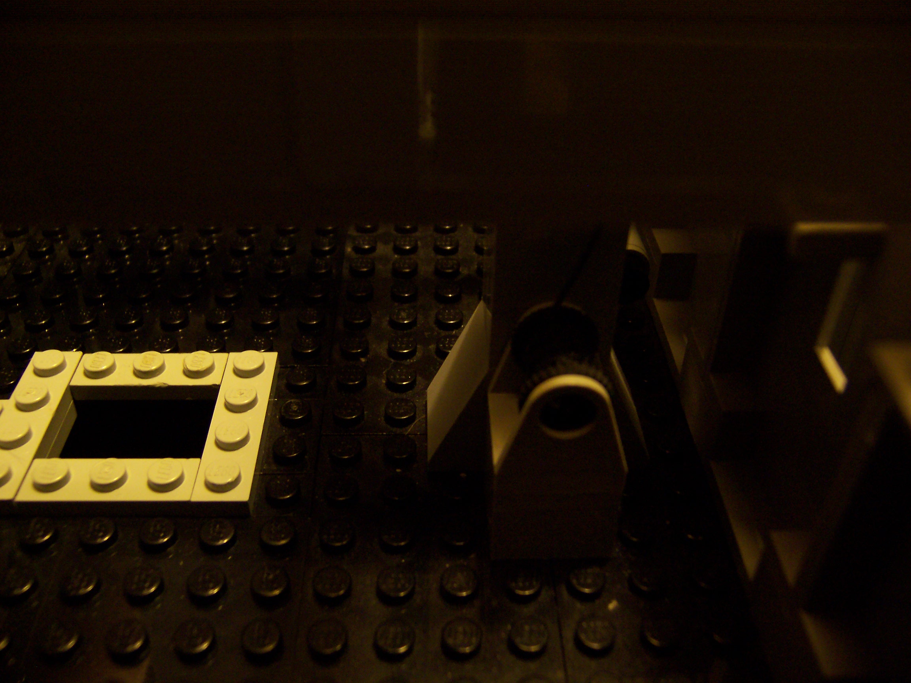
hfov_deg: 55.4
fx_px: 868
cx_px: 456
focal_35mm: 33
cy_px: 342
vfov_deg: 42.9
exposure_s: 1/8
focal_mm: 5.5
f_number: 2.8
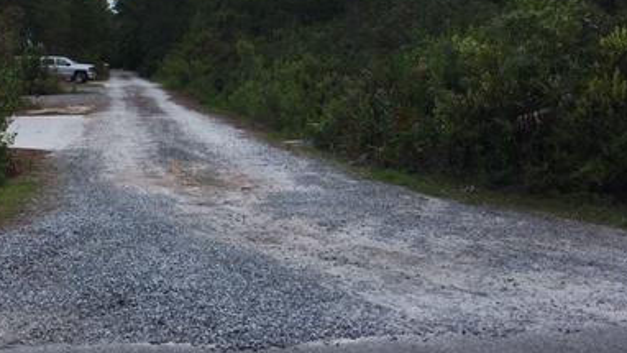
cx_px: 189
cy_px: 80
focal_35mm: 53
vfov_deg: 22.4
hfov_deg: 38.5
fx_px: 881
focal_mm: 4.15
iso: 25
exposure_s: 1/1603
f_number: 2.2
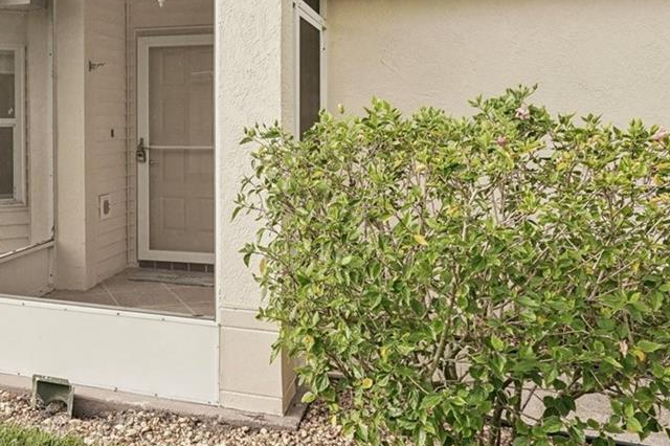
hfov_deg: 46.5
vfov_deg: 32.7
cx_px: 159
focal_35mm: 40
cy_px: 113
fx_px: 744
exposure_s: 1/400
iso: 400
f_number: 8
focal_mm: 16
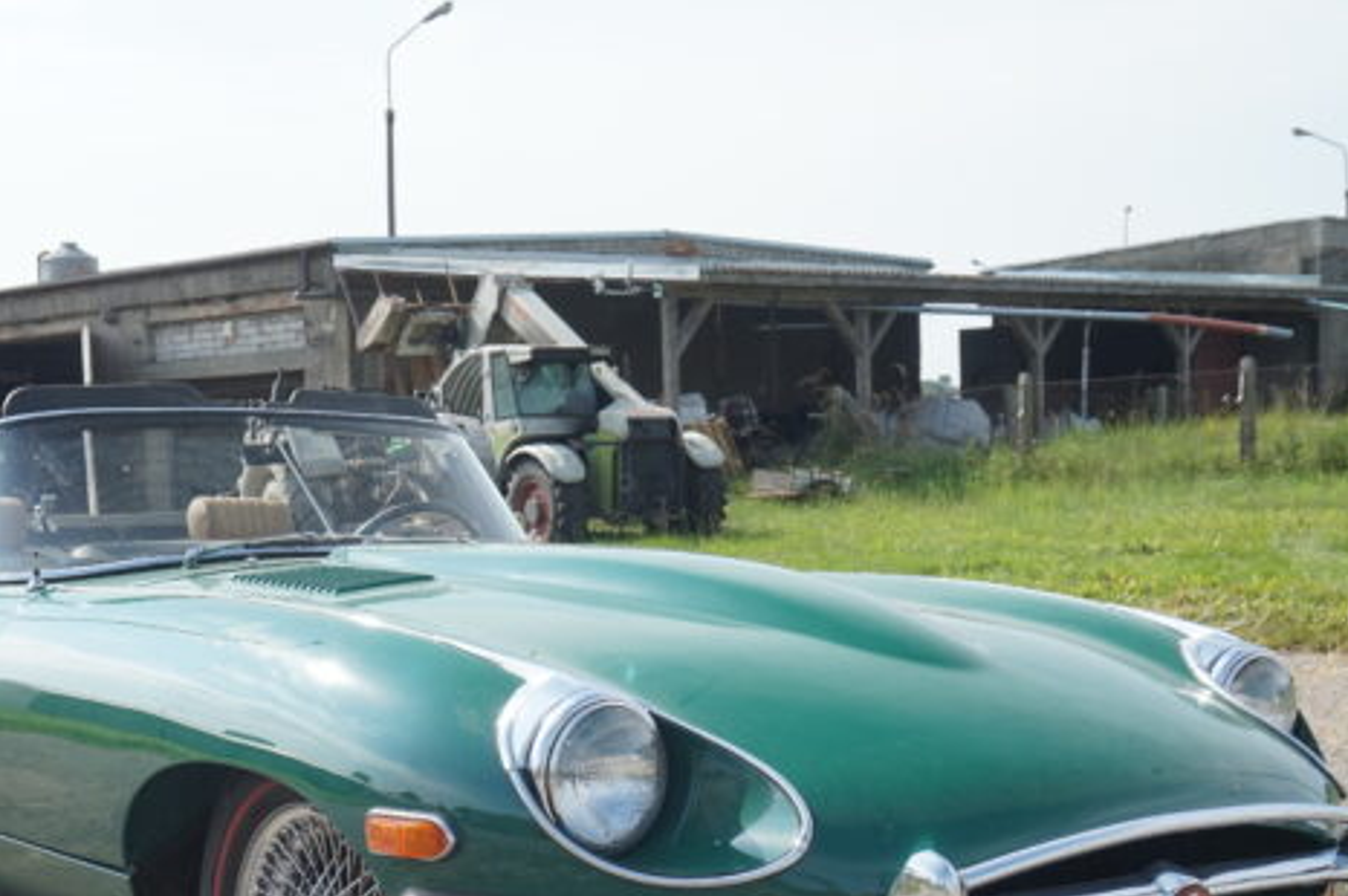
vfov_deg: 23.5
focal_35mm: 57
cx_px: 503
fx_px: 2126
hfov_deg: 35.0
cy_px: 689
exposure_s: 1/125
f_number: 7.1
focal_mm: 23
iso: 100
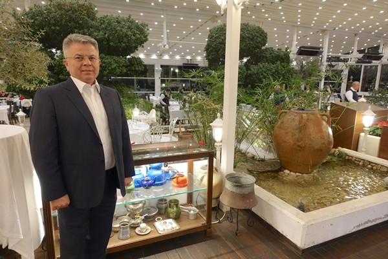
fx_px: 259
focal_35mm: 24
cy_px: 130
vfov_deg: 53.1
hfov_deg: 73.7
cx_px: 194
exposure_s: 1/60
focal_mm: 8.8
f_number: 1.8
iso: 800
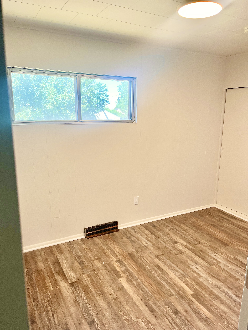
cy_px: 165
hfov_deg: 53.1
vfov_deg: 67.3
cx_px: 124
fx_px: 248
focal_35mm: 26
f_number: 1.6
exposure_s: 1/120
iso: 100
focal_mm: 5.1
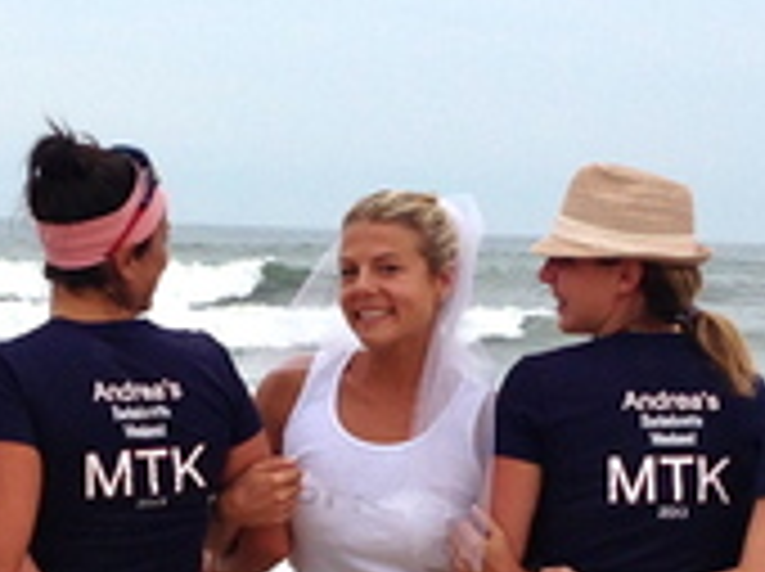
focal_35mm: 140
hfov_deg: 14.1
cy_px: 527
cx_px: 243
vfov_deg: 10.5
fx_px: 3090
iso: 50
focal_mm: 4.13
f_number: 2.4
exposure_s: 1/668
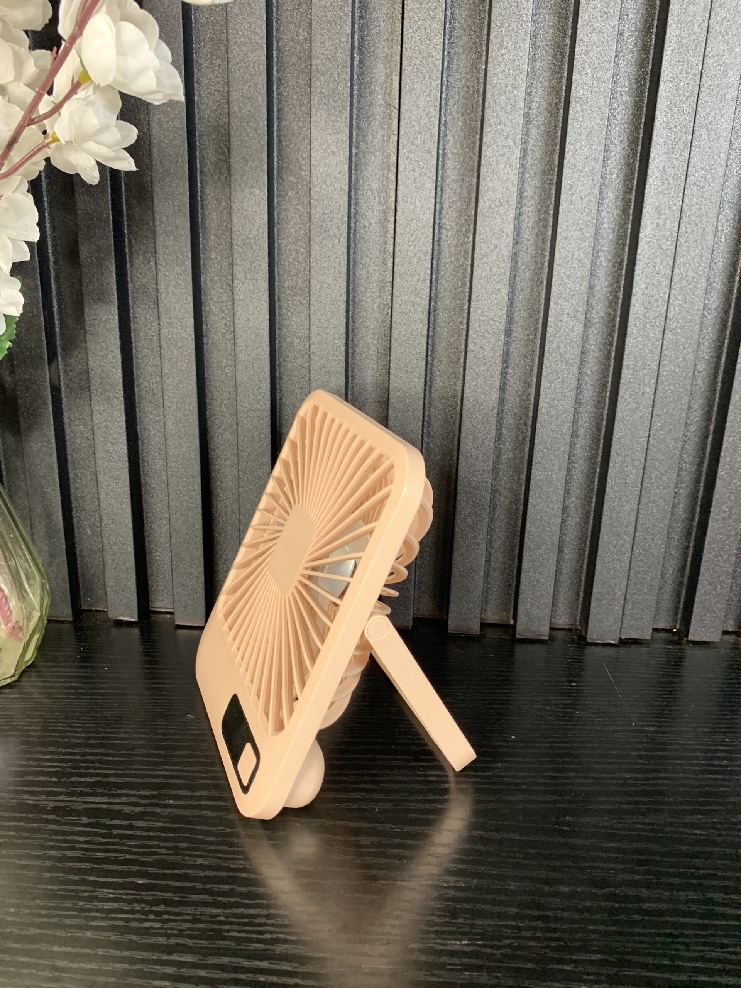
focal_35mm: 26
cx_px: 370
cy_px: 494
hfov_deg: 53.1
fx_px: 742
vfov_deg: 67.3
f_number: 1.8
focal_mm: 4.25
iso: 125
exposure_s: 1/50
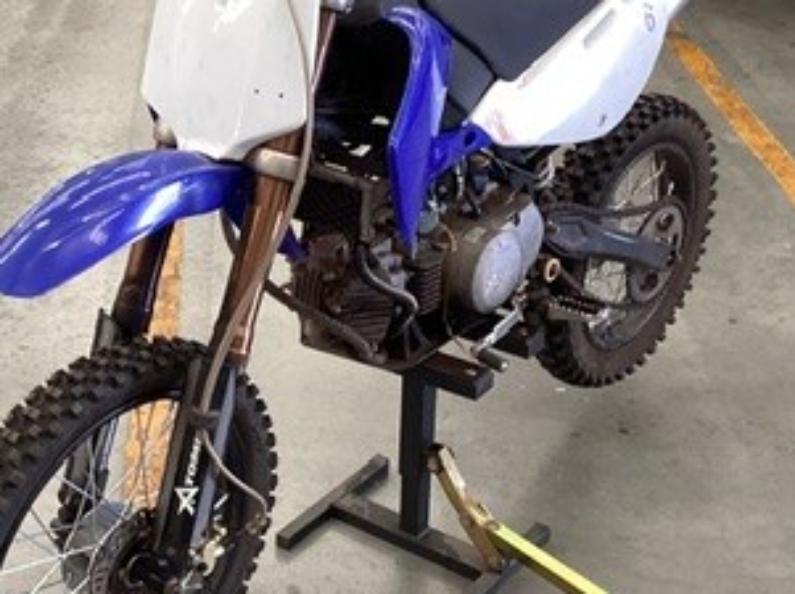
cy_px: 312
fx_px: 1514
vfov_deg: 22.2
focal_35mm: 66
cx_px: 296
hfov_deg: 29.3
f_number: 2.4
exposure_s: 1/50
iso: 80
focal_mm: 3.3
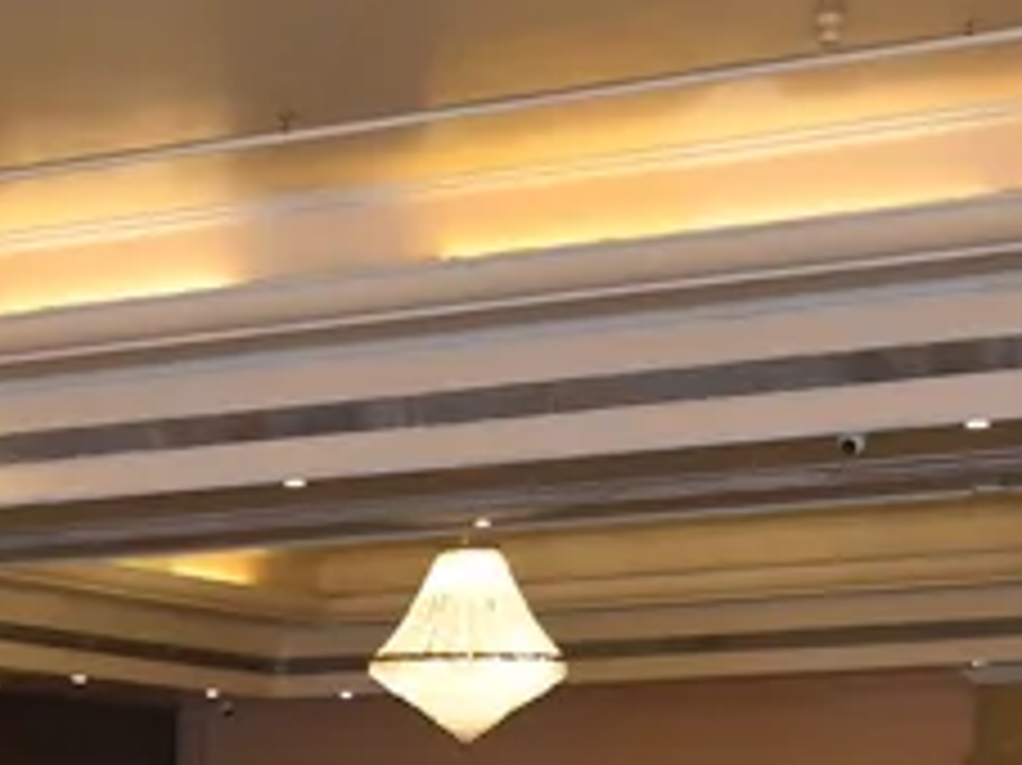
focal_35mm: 130
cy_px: 1467
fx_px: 3836
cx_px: -122
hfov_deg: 14.8
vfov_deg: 10.6
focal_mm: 24
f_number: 4
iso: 1250
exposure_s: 1/100
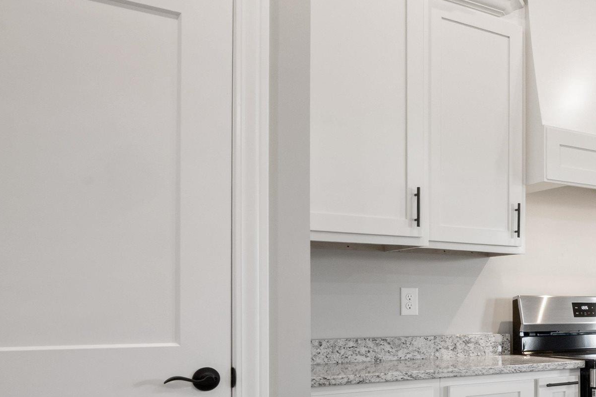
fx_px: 679
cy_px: 323
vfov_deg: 31.7
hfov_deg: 38.0
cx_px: 680
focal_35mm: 41
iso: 1000
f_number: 22
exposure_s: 1/4
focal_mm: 16
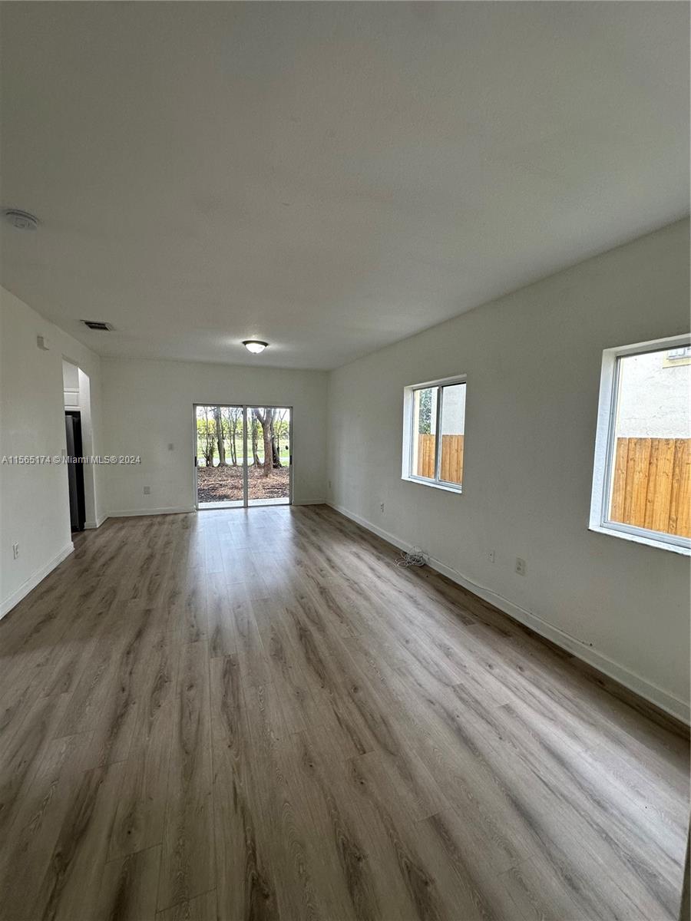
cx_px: 346
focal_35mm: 14
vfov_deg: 102.1
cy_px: 460
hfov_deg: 85.7
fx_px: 373
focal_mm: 2.22
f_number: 2.2
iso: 125
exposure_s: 1/120
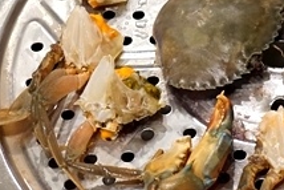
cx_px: 288
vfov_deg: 8.1
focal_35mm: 169
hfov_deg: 12.0
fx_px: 1338
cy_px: 82
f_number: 5.6
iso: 3200
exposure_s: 1/50
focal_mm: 39
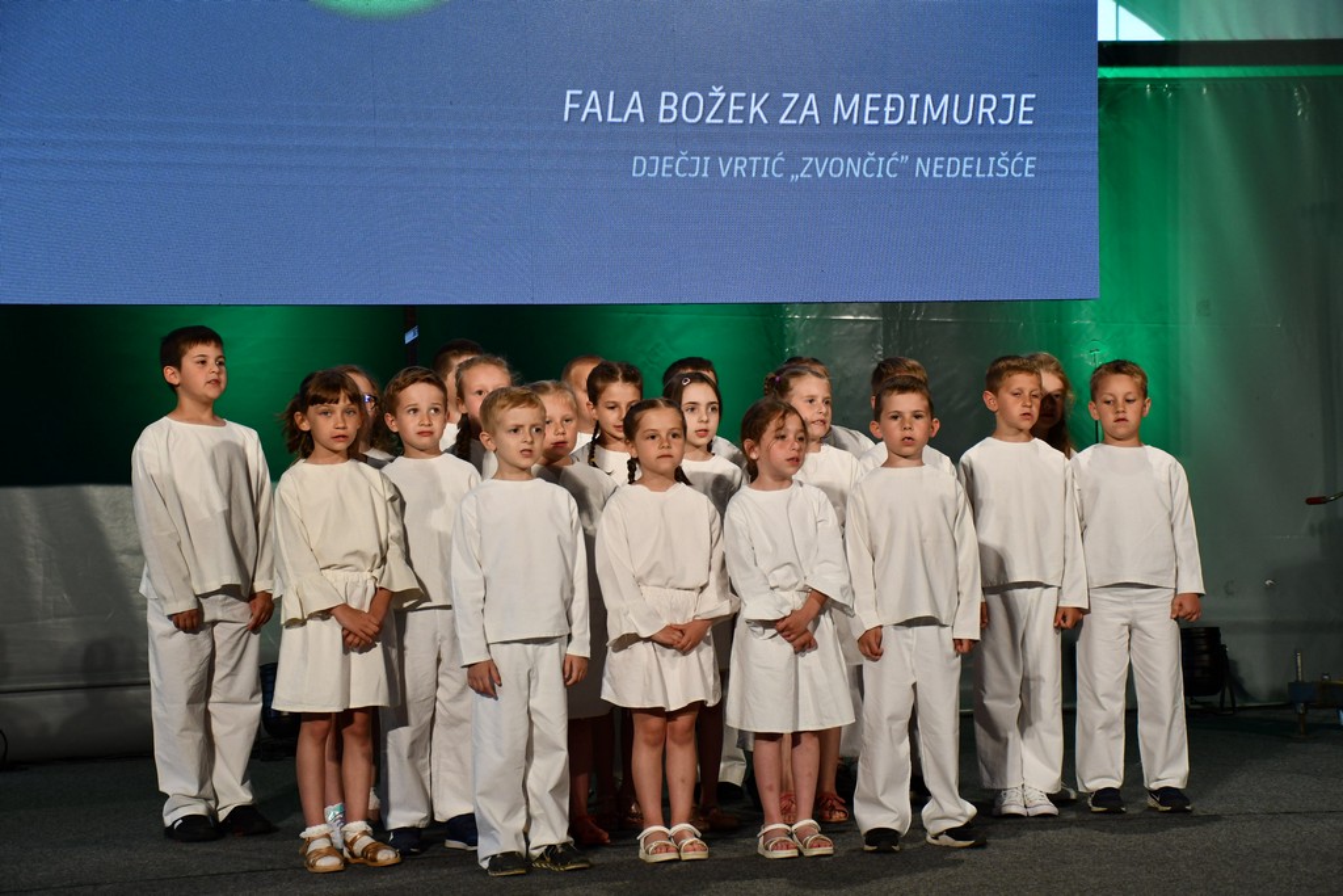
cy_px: 448
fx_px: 2798
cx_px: 672
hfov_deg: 27.0
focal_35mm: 75
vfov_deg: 18.2
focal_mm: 50
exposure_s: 1/200
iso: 800
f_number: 4.8
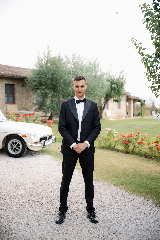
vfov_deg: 40.3
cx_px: 80
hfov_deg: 27.5
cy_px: 120
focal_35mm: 49
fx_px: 327
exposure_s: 1/500
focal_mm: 49
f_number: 2.8
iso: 80
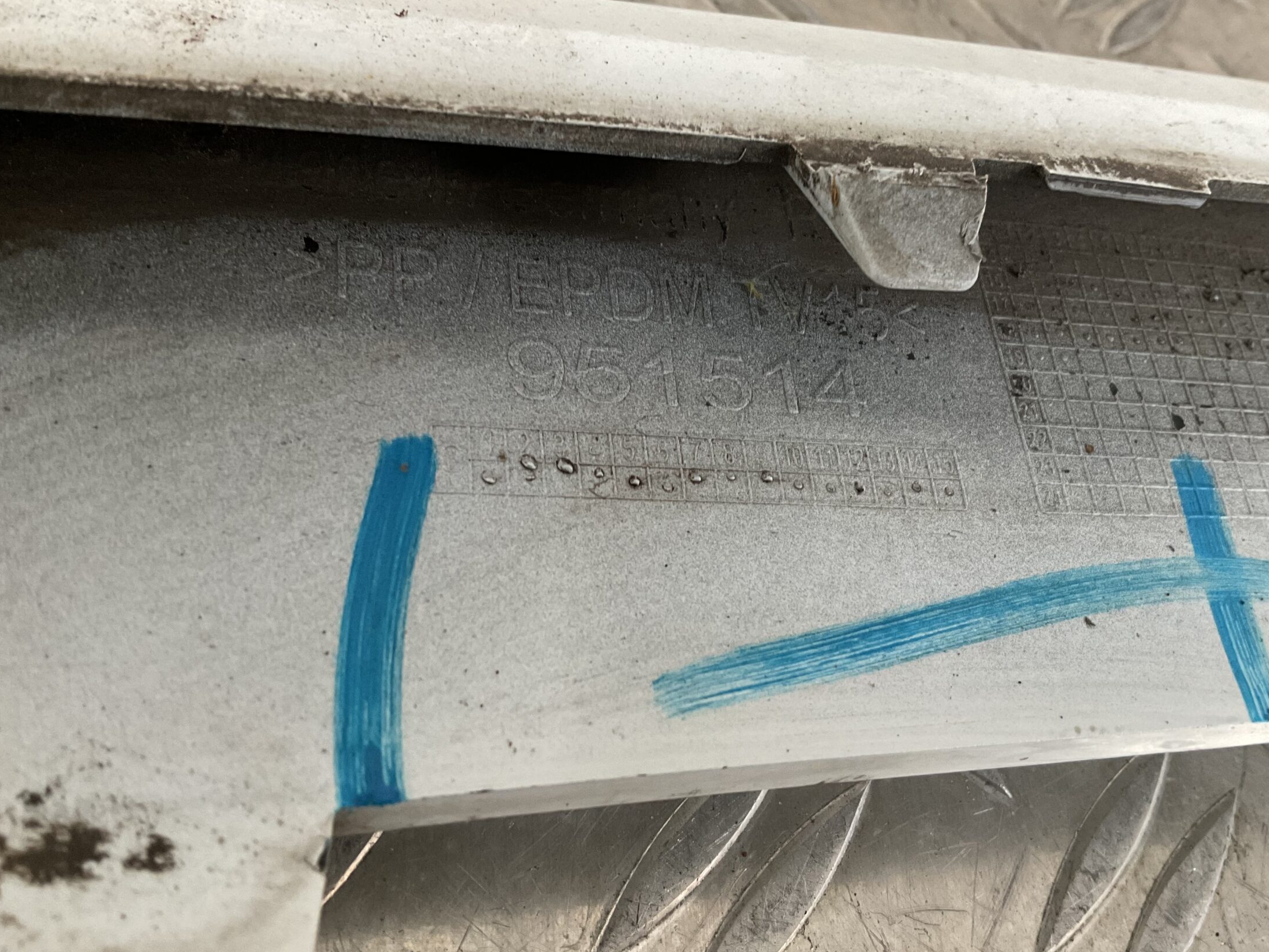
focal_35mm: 34
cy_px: 435
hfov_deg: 53.9
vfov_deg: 41.8
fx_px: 1246
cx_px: 655
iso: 125
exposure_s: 1/60
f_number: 1.8
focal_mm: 3
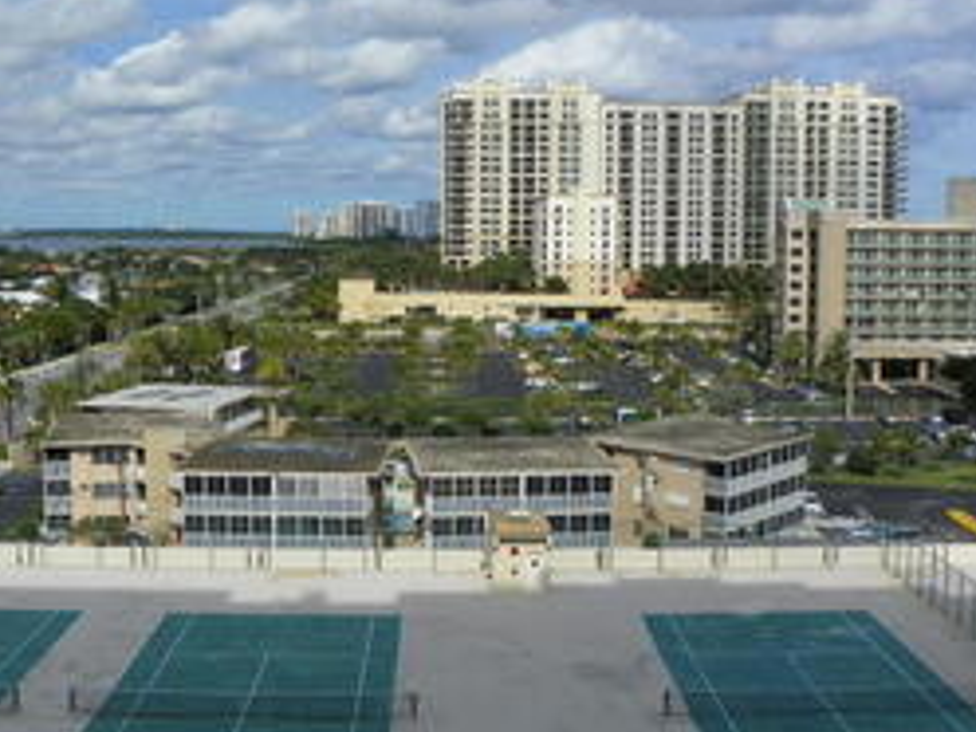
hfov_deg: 44.8
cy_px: 319
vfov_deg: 34.3
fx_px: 1184
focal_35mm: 42
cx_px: 468
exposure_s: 1/800
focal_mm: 4.6
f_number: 5.6
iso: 64
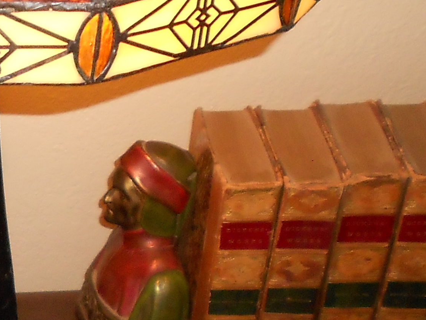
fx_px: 1231
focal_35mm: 100
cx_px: -69
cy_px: 378
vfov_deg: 14.4
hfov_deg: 18.7
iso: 200
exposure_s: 1/25
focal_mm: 4.6
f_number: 3.2
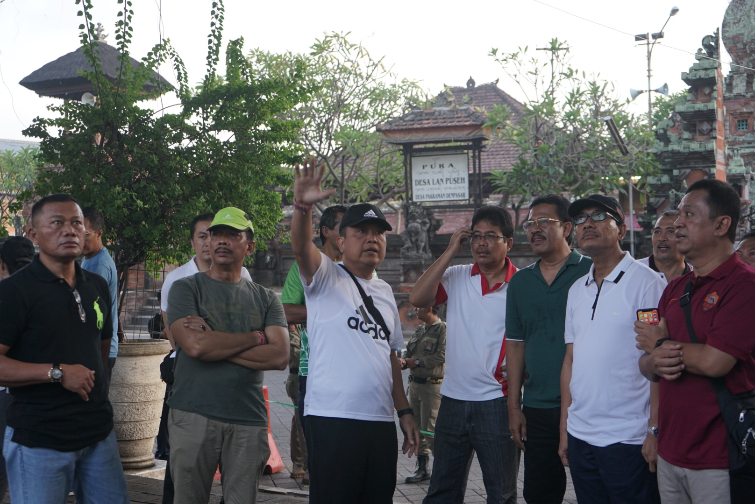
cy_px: 252
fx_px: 1028
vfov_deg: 27.6
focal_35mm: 49
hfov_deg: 40.3
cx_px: 378
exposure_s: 1/100
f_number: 4.5
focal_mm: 49
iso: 320
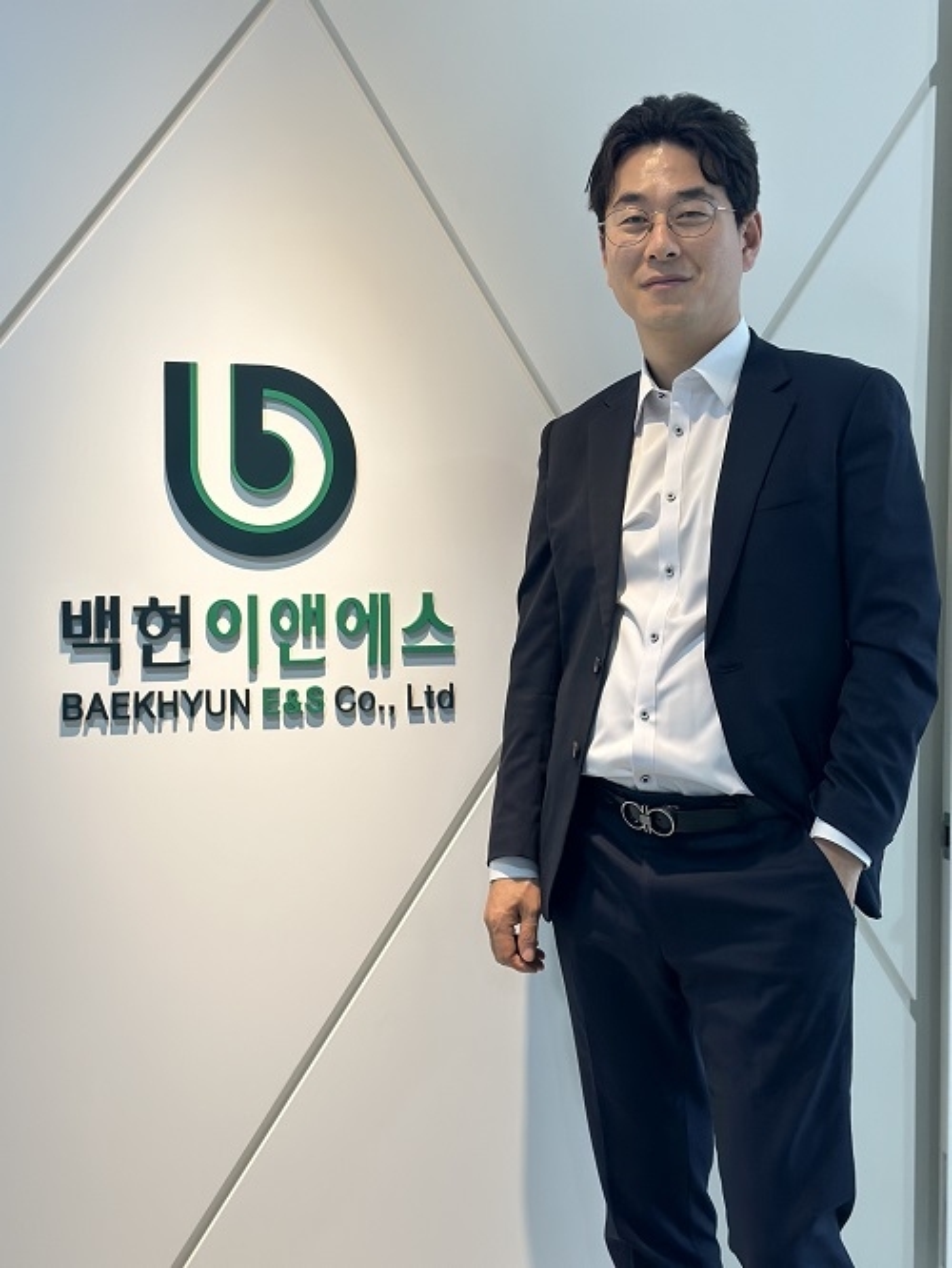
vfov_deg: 39.6
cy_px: 634
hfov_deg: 30.3
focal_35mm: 48
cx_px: 476
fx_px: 1759
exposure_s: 1/120
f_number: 1.78
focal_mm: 6.86
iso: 160
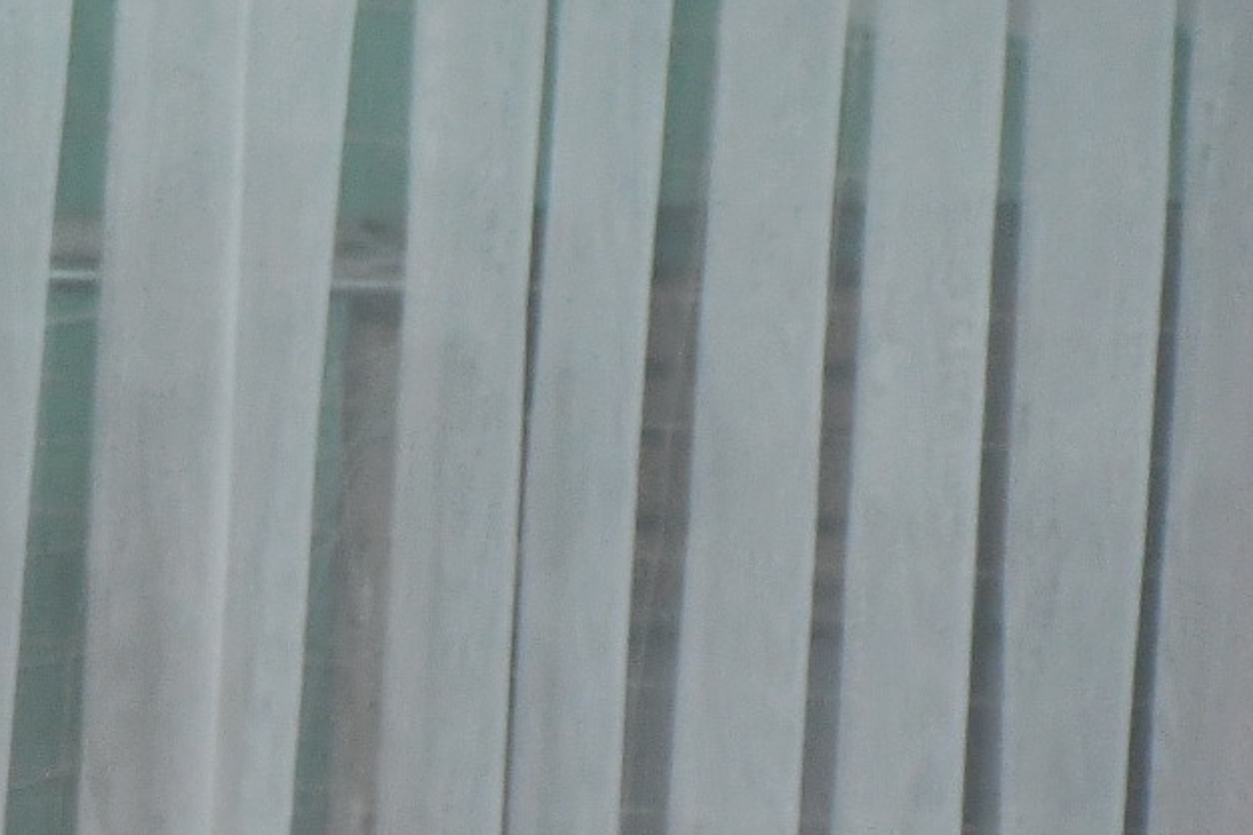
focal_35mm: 467
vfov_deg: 2.9
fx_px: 16249
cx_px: -1355
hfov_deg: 4.4
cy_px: 1660
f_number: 5
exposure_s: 1/60
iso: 1600
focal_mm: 70
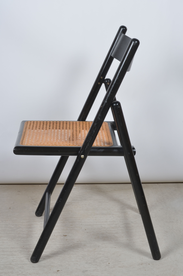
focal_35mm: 75
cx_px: 92
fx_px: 574
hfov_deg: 18.1
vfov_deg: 27.0
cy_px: 138
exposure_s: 1/125
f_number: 11
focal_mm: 50
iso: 100
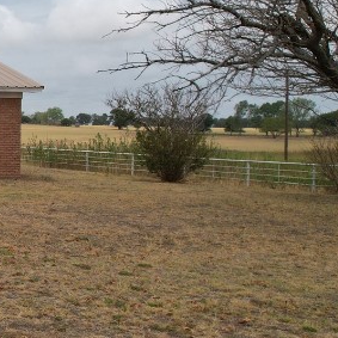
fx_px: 840
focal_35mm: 76
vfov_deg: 22.7
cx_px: -303
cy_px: 147
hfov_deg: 17.5
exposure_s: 1/2000
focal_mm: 8.38
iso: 100
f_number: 2.8
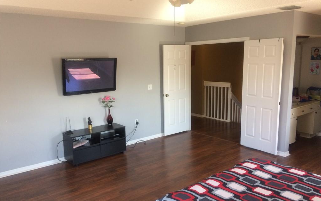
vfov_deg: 40.6
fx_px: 271
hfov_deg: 61.2
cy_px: 110
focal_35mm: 31
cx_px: 160
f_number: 2.2
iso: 50
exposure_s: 1/30
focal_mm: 4.15
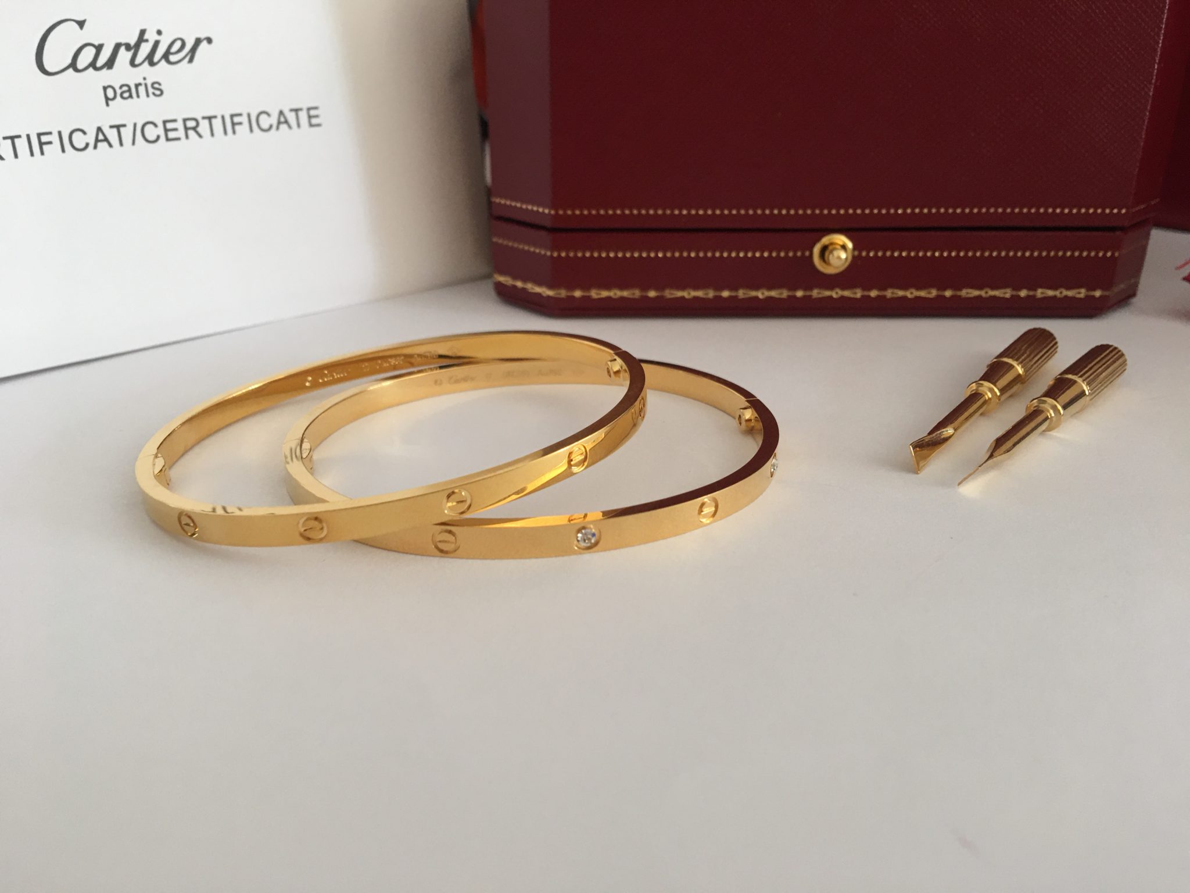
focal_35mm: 29
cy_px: 446
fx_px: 997
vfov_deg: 48.2
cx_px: 595
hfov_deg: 61.7
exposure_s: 1/33
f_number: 2.2
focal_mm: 4.15
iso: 40
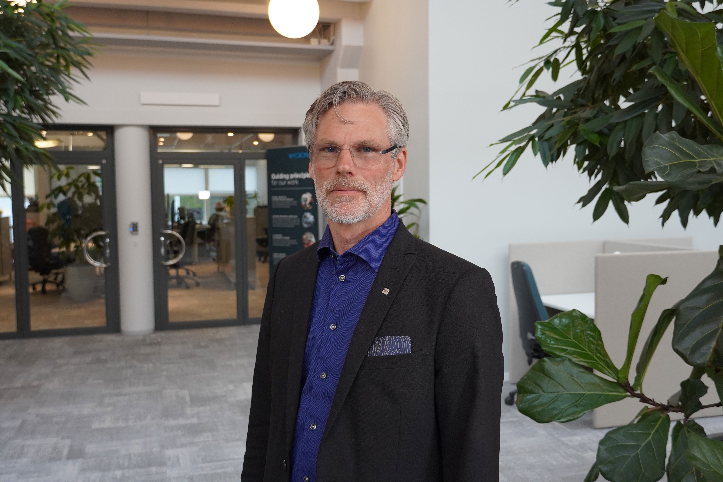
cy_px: 241
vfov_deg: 36.9
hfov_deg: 53.1
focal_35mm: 36
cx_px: 362
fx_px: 723
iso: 640
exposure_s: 1/160
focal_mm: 24
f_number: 4
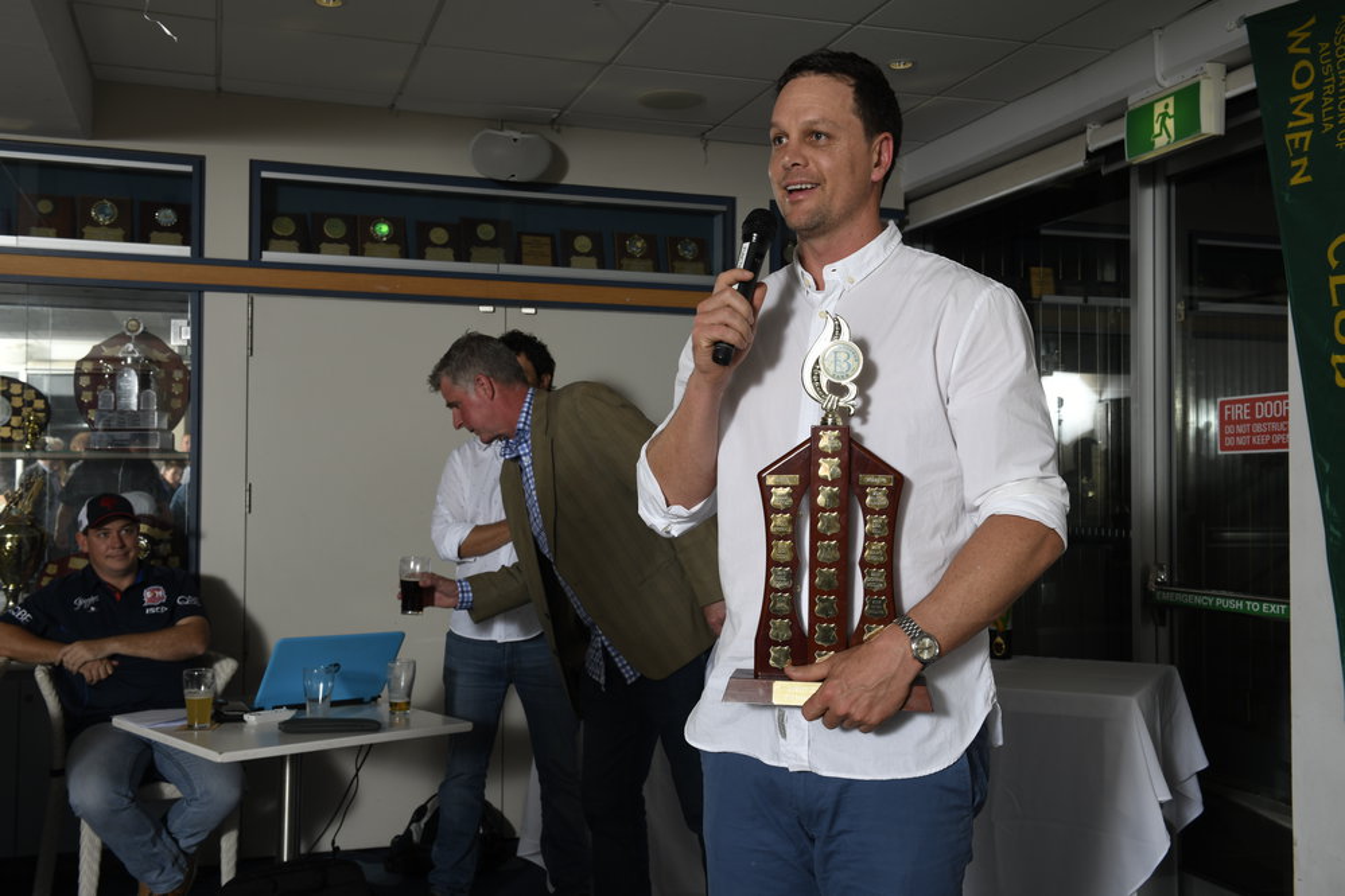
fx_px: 1420
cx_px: 672
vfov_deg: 35.1
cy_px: 448
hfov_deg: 50.7
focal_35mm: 38
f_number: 9
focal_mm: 38
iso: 320
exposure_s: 1/125
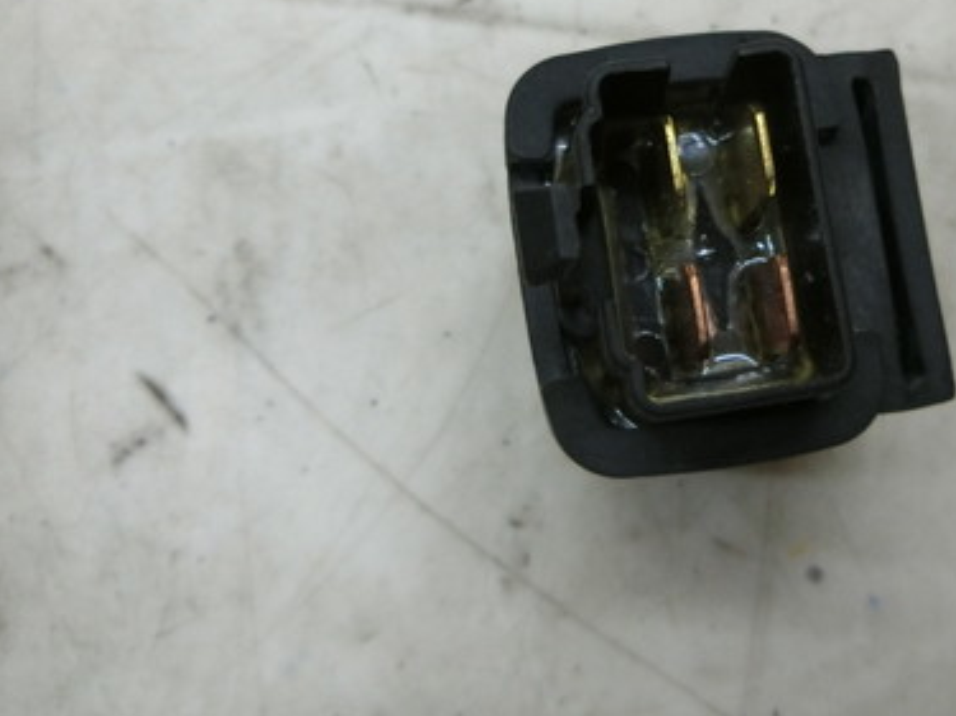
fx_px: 1104
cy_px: 290
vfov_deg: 35.8
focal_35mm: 40
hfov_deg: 45.5
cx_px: 696
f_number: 3.5
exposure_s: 1/100
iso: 400
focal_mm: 4.5
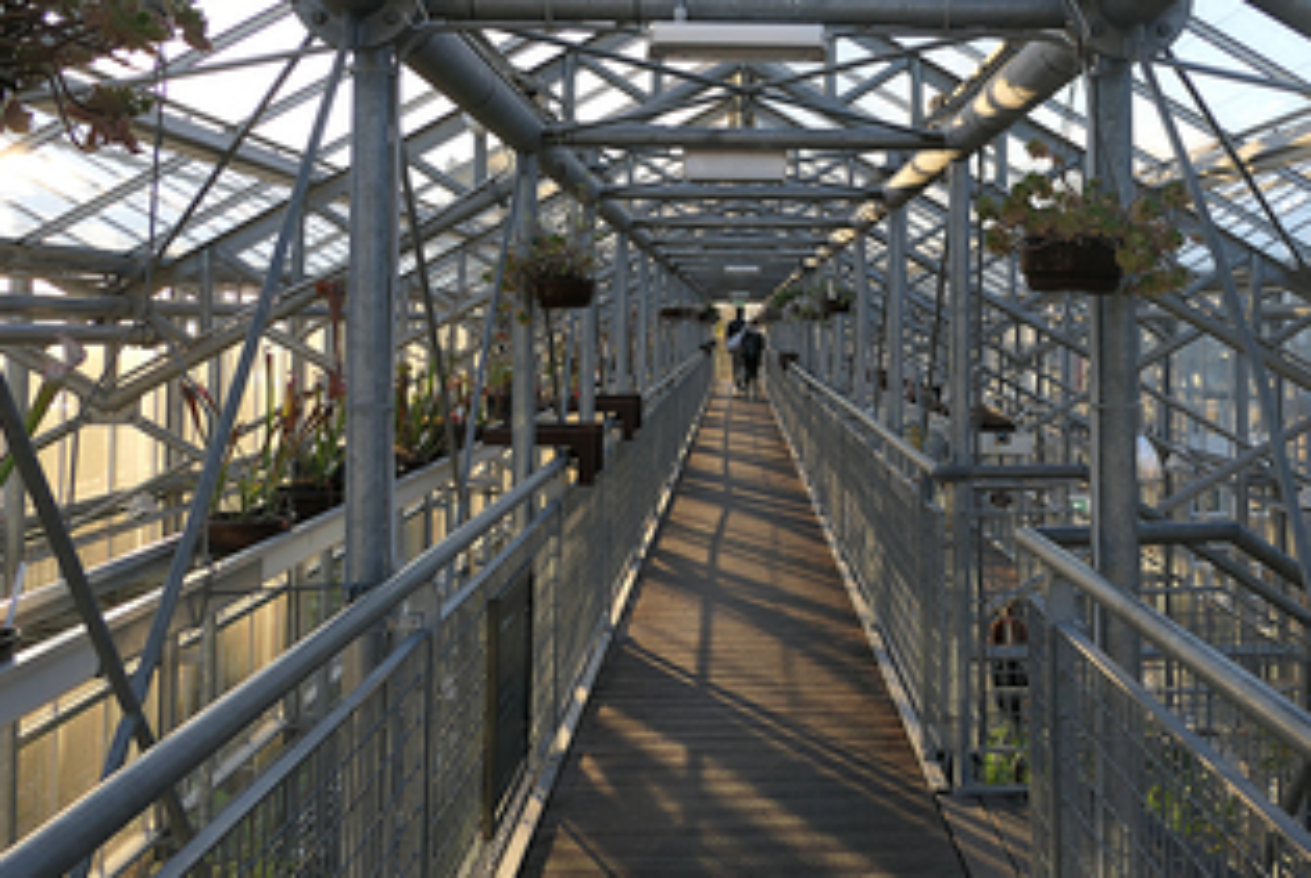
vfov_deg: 37.4
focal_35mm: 35
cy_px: 260
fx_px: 1276
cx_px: 820
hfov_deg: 53.8
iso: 125
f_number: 4
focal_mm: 8.8
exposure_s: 1/125
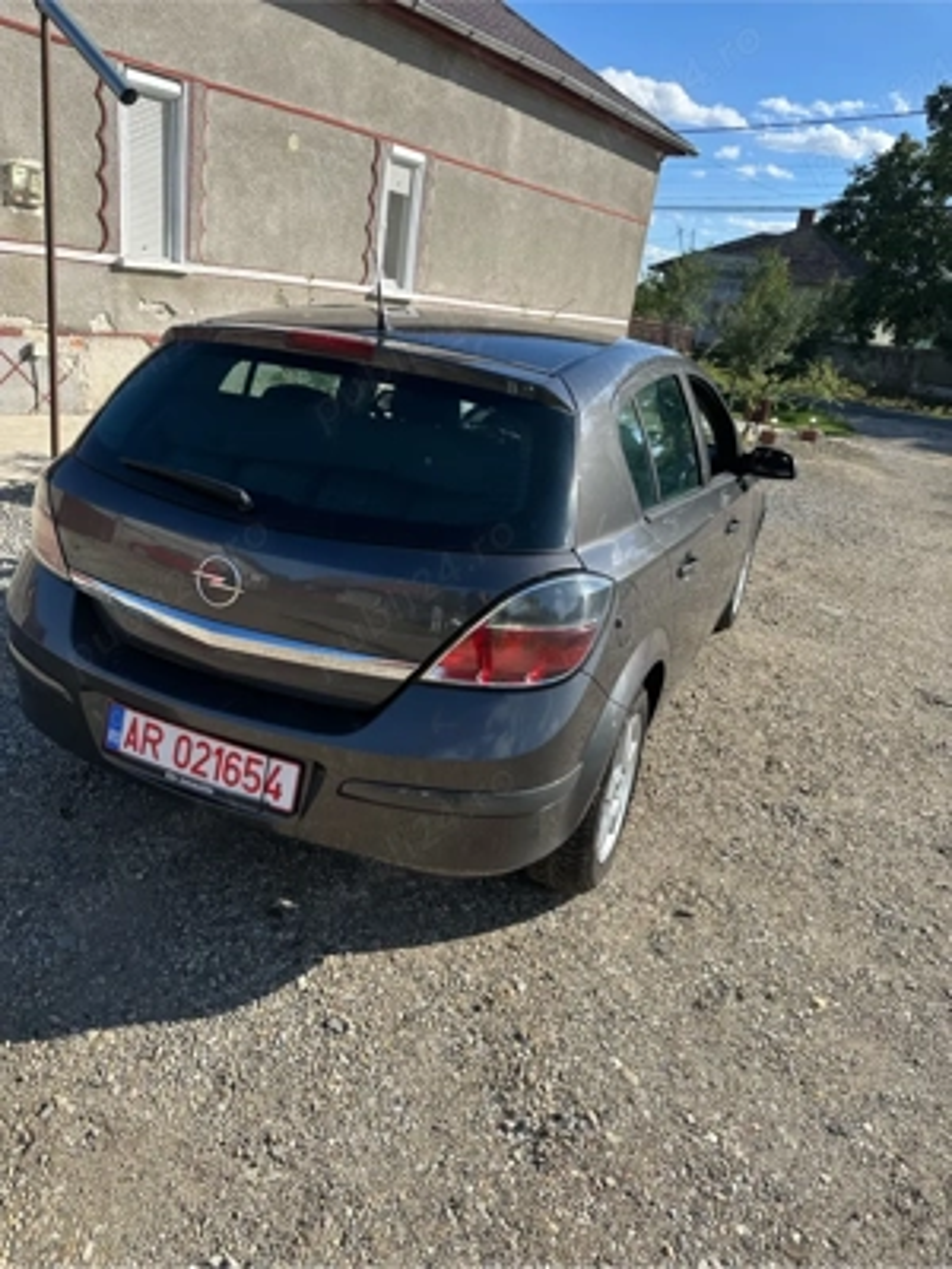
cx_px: 476
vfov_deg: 71.6
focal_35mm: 24
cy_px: 634
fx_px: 880
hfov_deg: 56.8
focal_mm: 6.86
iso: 80
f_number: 1.78
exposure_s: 1/2967
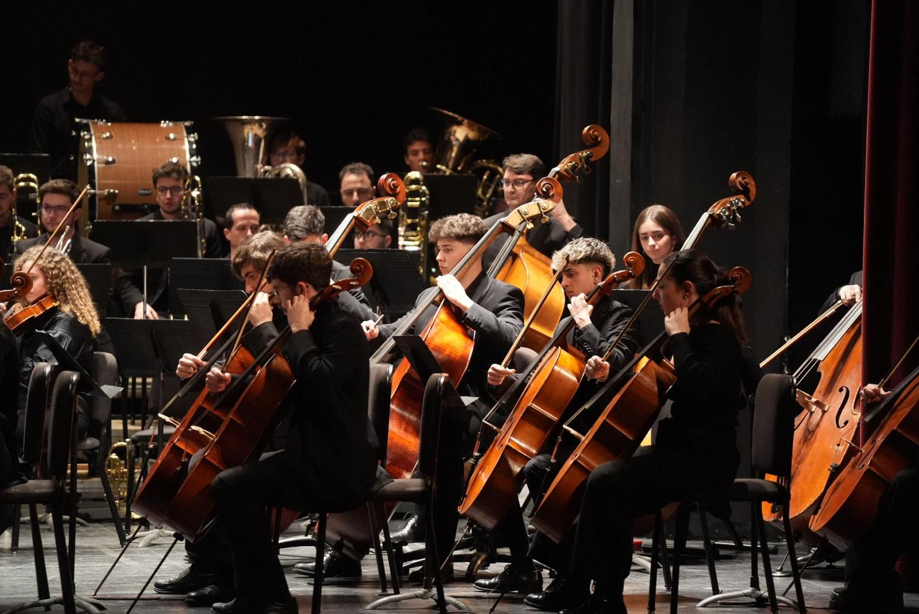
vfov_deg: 6.9
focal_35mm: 200
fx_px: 5109
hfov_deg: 10.3
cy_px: 307
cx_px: 460
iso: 6400
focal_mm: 200
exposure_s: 1/200
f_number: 4
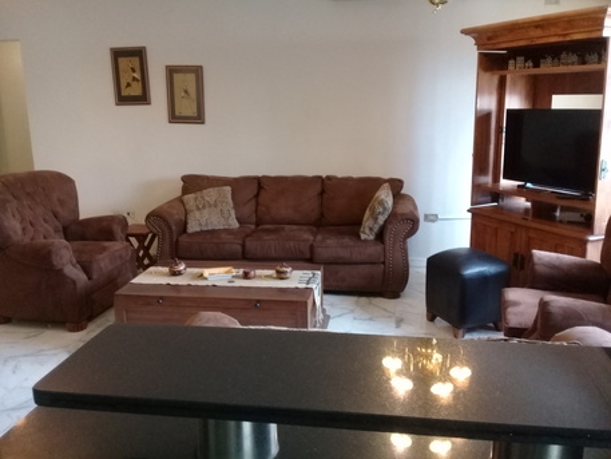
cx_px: 306
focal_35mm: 31
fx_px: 547
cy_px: 230
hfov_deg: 58.3
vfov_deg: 45.5
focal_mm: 3.3
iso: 320
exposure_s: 1/17
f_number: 2.2
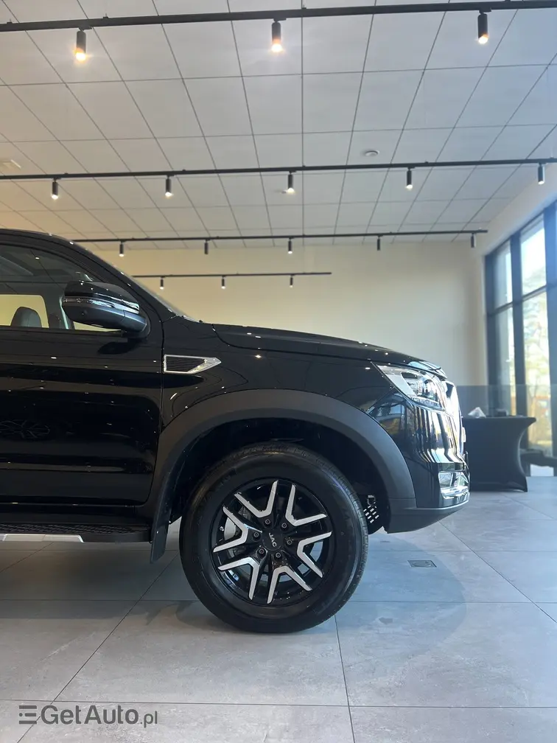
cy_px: 372
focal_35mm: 26
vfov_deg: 67.3
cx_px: 278
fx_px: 558
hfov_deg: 53.1
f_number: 1.5
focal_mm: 5.7
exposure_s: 1/50
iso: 80
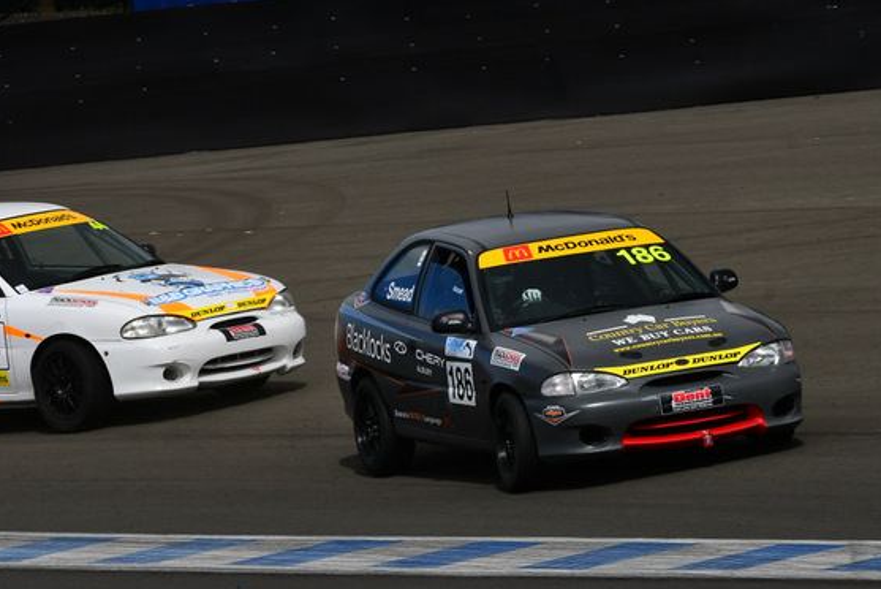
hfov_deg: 3.7
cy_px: 318
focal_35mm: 560
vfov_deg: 2.5
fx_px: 13711
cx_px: 440
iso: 200
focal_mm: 260
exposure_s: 1/500
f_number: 11
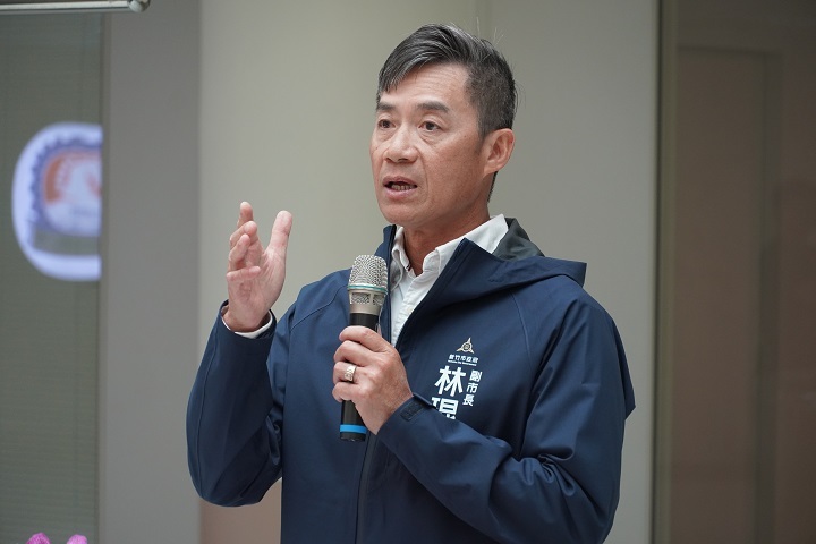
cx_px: 408
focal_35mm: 188
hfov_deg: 11.0
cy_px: 272
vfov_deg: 7.3
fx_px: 4250
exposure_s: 1/200
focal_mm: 125
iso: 1000
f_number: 5.6
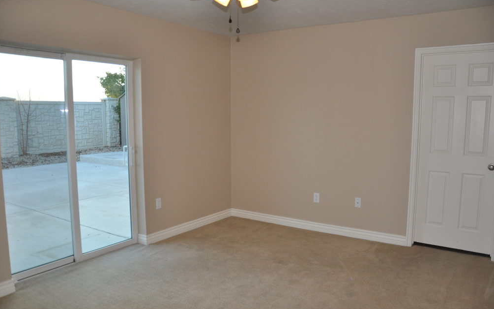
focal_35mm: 28
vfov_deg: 44.5
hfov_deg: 66.5
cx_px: 244
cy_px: 164
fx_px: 377
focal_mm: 18
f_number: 3.5
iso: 360
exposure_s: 1/200
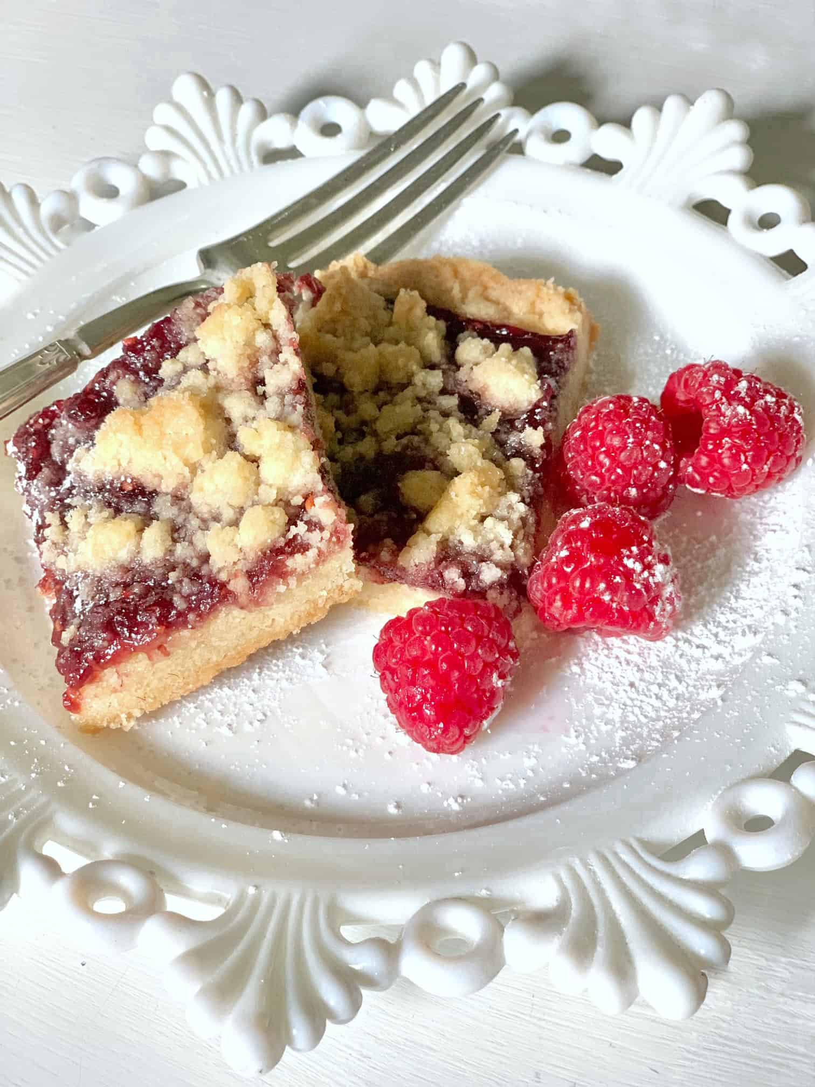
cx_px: 408
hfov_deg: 28.0
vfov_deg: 36.8
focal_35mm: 52
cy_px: 544
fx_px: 1632
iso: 125
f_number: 2.4
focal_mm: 6
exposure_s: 1/71
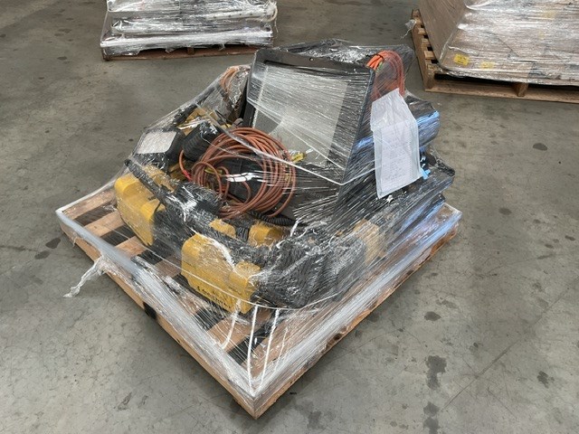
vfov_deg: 48.2
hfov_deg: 61.7
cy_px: 217
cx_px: 290
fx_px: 485
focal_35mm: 29
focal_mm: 3
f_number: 1.8
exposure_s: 1/120
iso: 50
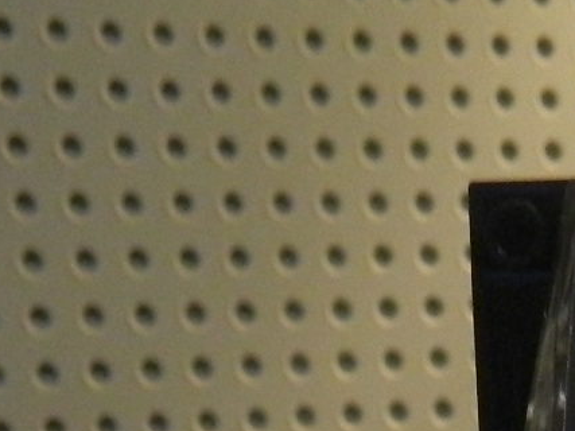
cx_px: 567
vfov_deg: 10.8
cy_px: 986
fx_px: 1993
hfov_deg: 16.1
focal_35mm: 120
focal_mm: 4.5
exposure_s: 1/30
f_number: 3.1
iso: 320
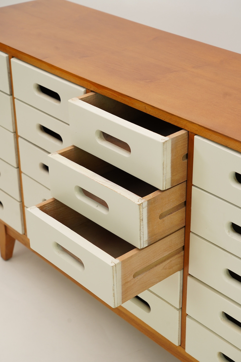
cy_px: 181
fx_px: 663
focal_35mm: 66
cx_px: 120
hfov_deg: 20.6
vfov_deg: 30.5
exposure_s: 1/125
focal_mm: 66
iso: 800
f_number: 7.1
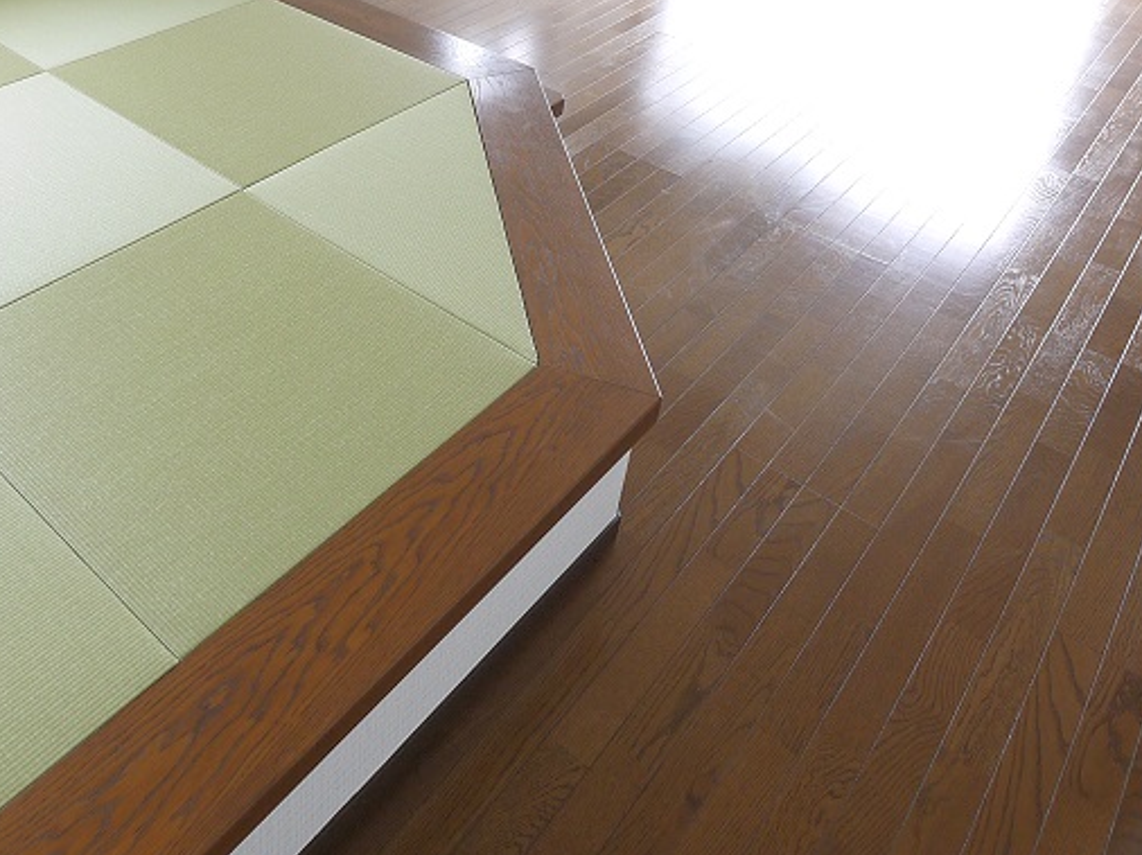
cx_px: 350
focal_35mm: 31
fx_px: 1022
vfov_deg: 42.8
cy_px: 142
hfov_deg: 56.7
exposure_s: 1/60
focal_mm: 7
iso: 250
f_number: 4
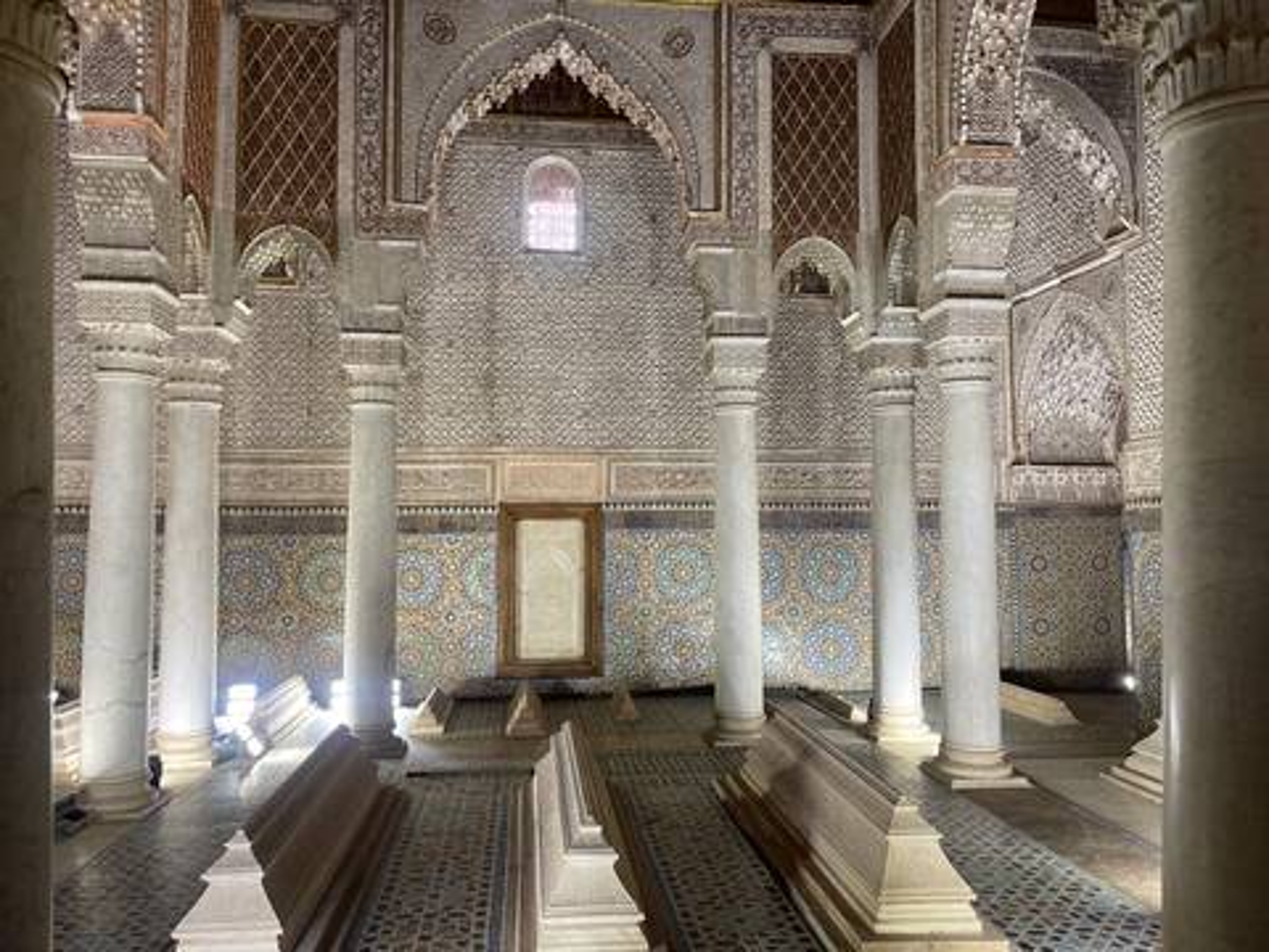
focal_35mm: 25
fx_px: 916
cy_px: 476
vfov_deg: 54.9
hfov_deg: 69.4
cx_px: 634
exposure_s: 1/100
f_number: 1.6
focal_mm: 5.1
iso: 125
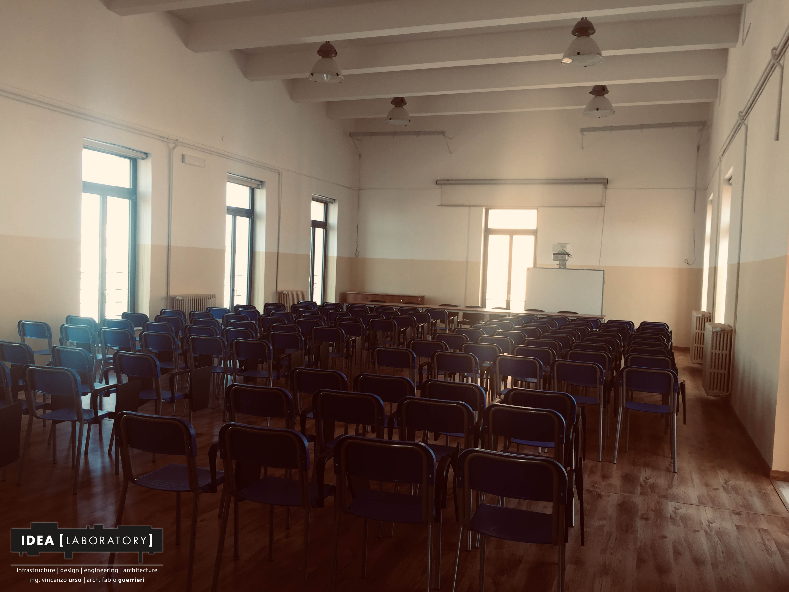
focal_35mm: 29
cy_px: 296
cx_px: 394
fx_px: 661
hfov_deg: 61.7
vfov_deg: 48.2
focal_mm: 4.15
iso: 32
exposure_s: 1/50
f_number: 2.2
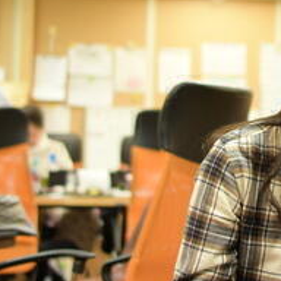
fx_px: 1460
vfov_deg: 11.0
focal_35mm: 159
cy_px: 86
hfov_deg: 10.8
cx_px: 335
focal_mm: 40
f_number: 2.8
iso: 1600
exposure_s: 1/160
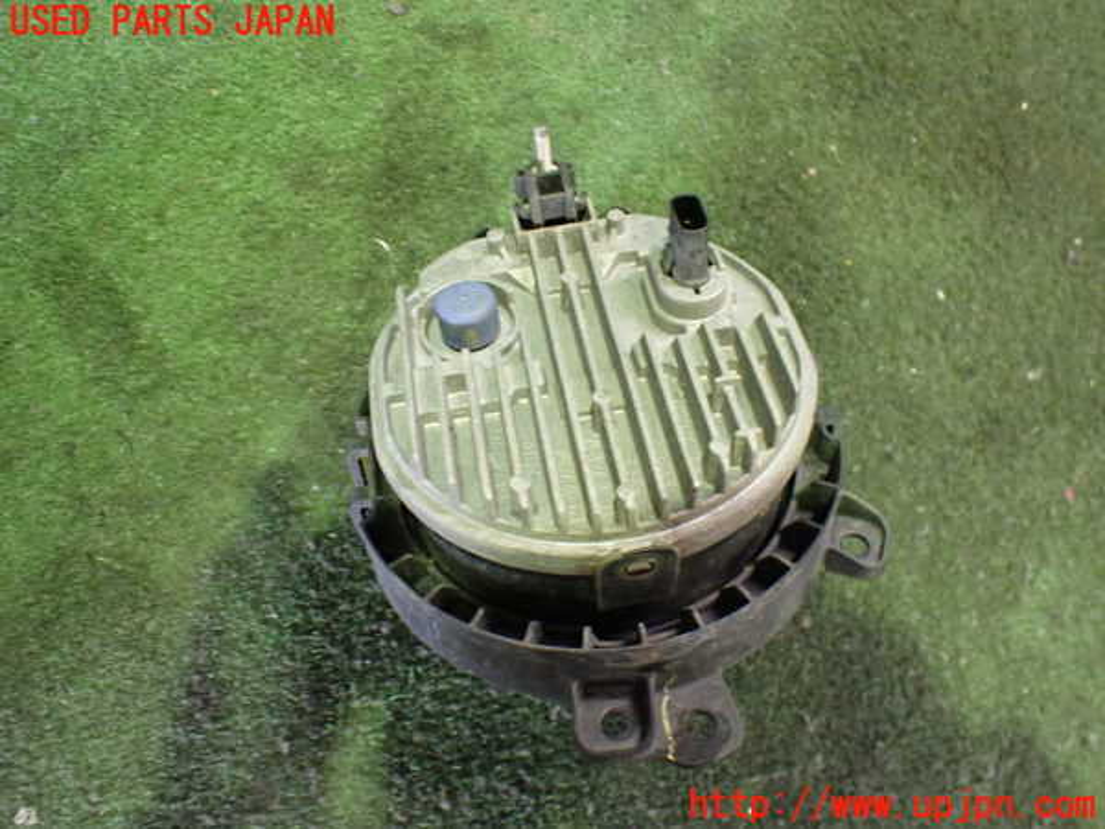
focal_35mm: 30
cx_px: 552
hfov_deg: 60.0
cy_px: 414
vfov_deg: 46.8
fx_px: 958
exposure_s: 1/30
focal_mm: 5.4
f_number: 2.3
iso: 1000
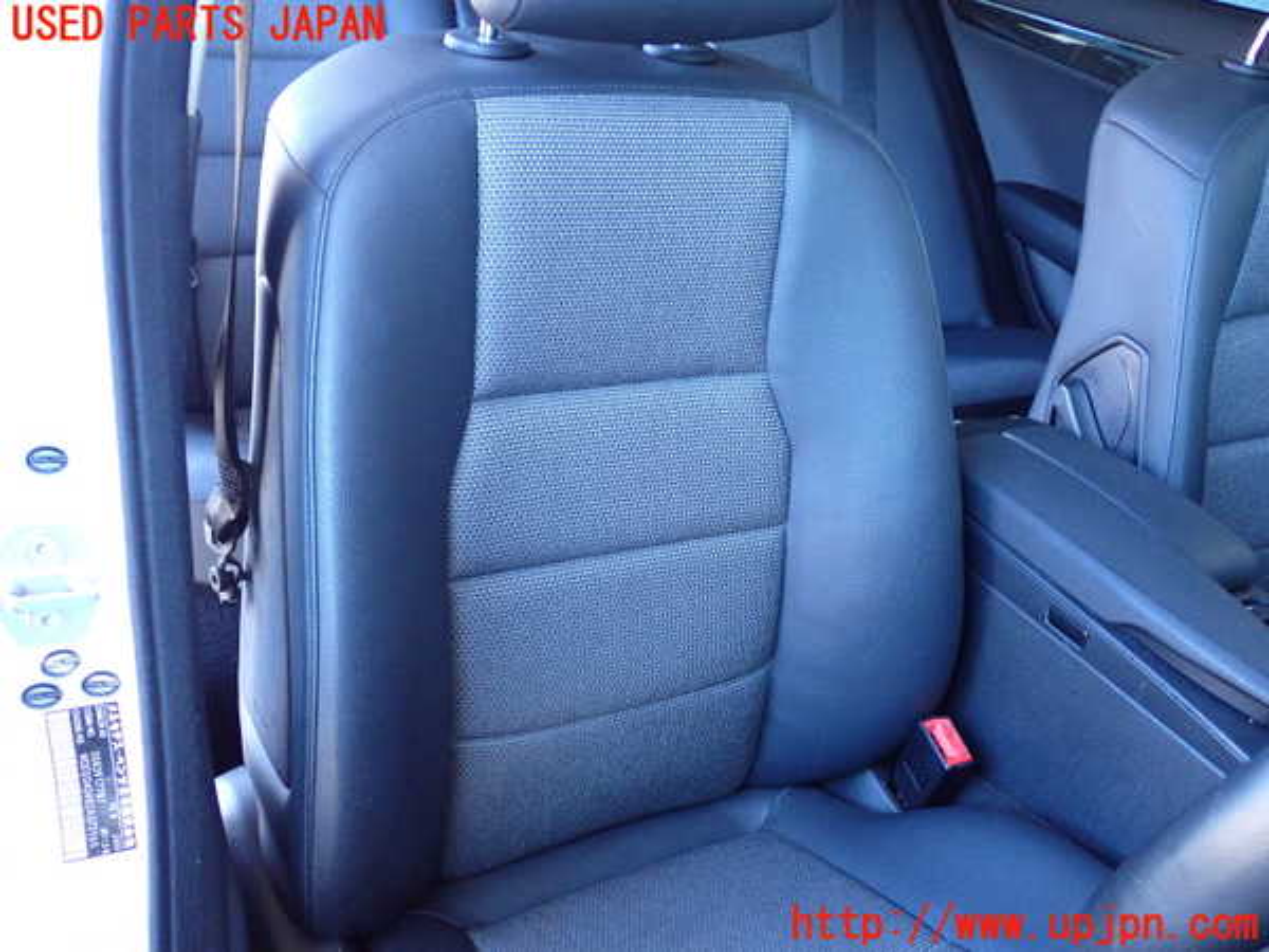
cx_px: 634
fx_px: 1320
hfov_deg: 51.4
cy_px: 476
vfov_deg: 39.7
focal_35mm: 36
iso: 1000
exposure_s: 1/125
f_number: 2.5
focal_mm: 6.37
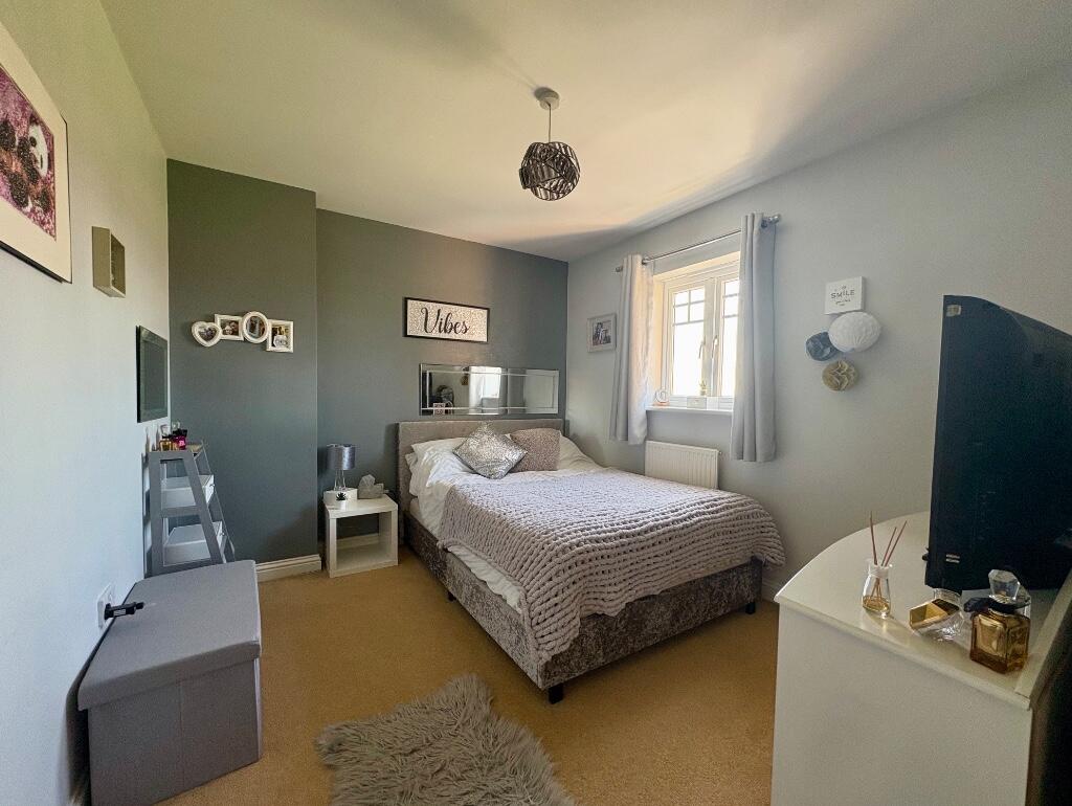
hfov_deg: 102.0
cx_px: 536
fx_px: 434
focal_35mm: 14
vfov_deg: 85.8
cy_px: 403
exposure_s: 1/61
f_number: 2.2
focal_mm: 2.22
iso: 250
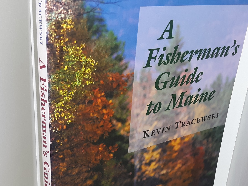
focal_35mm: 53
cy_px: 139
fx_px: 380
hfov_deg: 36.1
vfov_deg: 27.2
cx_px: 144
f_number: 1.7
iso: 64
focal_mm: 3.7
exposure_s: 1/100
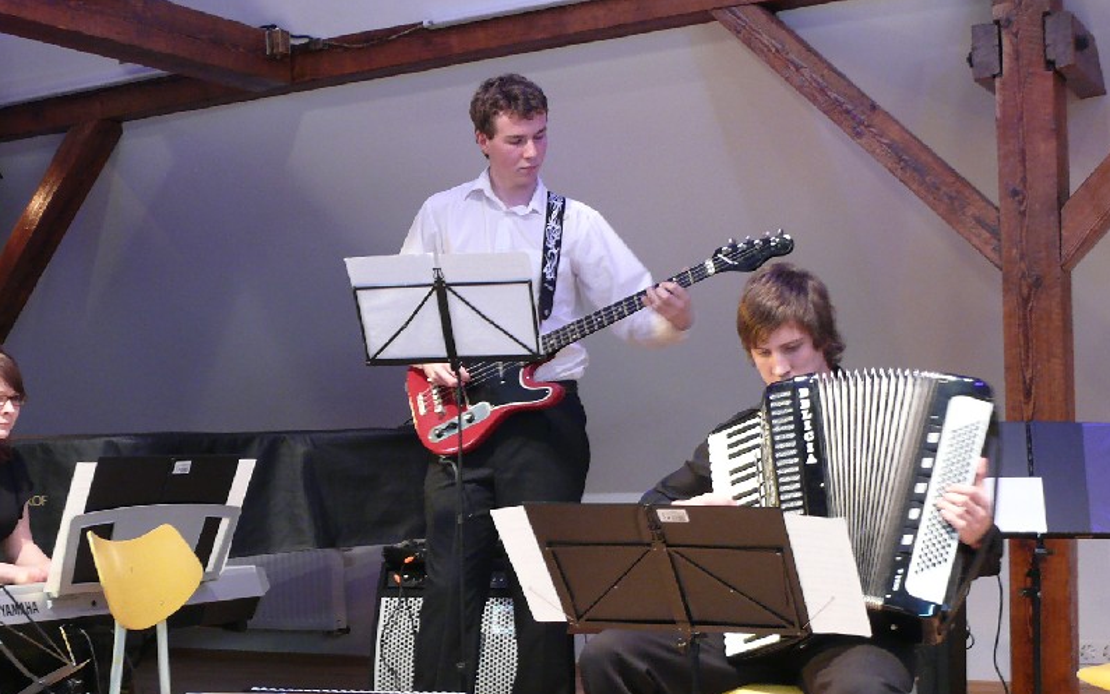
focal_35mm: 56
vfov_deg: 23.0
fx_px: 1694
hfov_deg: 36.1
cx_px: 434
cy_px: 471
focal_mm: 7.4
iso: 200
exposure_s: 1/8
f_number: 2.8
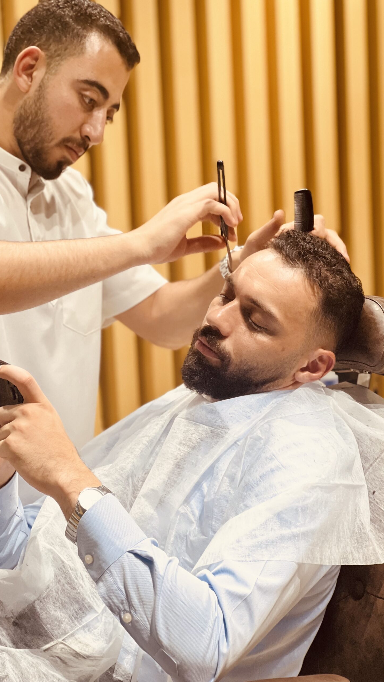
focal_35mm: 84
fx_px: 1521
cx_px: 174
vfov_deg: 25.3
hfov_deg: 14.4
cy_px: 341
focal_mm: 9
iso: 160
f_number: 2.8
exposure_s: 1/100
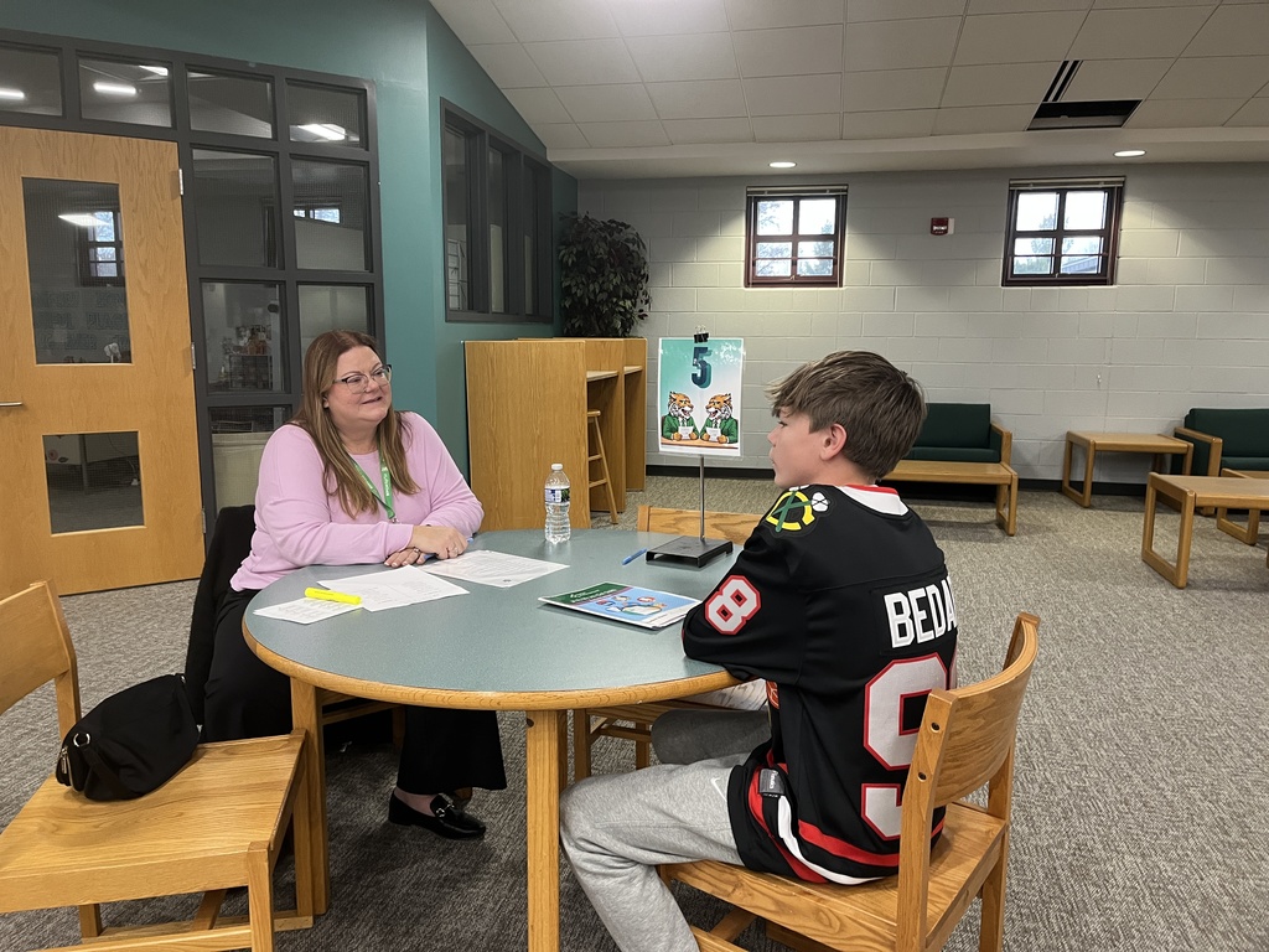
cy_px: 476
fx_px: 953
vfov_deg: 53.1
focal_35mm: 26
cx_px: 634
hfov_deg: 67.3
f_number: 1.6
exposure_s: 1/60
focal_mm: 5.1
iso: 250
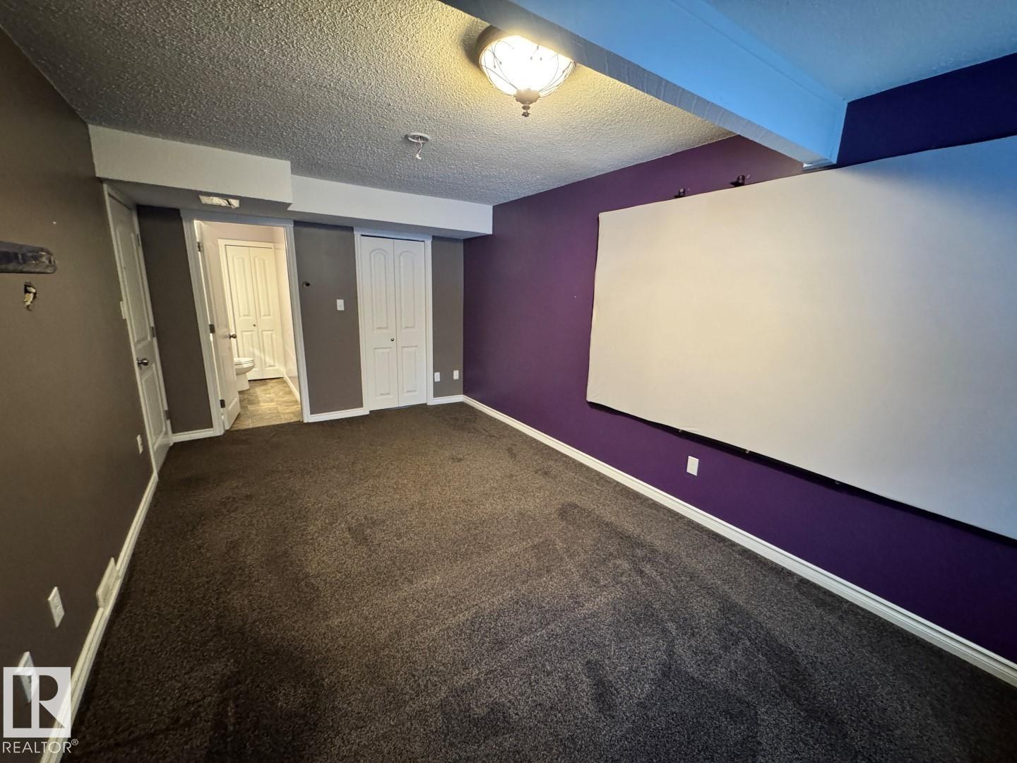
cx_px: 508
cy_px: 382
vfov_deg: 85.7
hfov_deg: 102.1
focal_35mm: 14
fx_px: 411
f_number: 2.2
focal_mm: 2.22
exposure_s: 1/40
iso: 1250
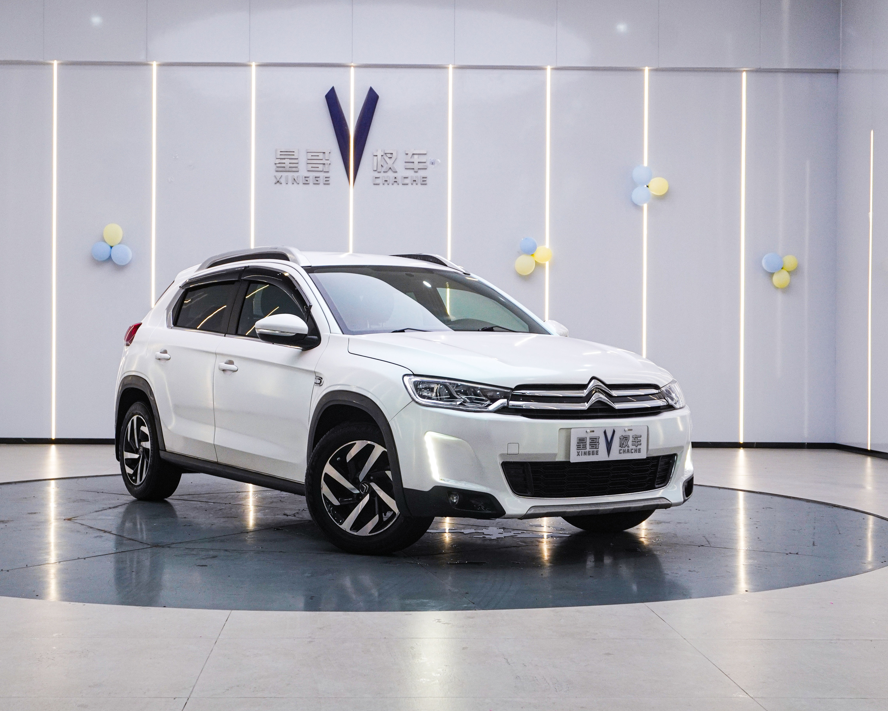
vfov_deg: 30.5
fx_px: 1303
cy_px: 359
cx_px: 395
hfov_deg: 37.6
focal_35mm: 50
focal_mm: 29
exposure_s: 1/80
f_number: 6.3
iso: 640
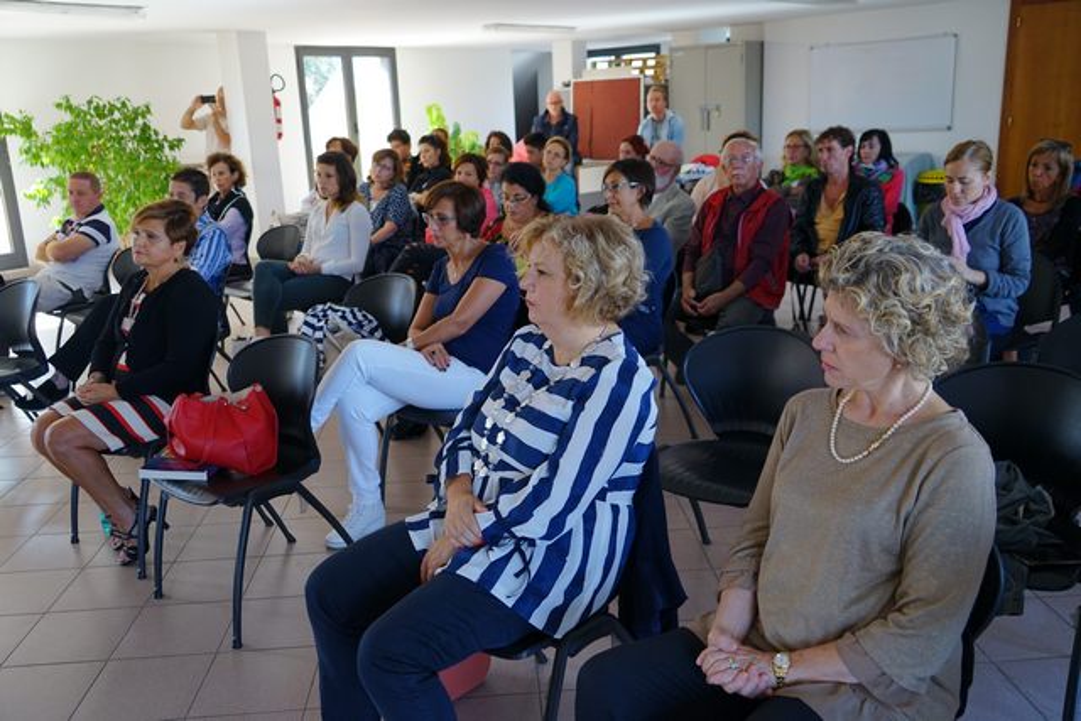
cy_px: 360
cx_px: 540
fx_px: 901
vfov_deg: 43.6
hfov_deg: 61.9
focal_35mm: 30
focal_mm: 30
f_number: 4
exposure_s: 1/200
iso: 1000
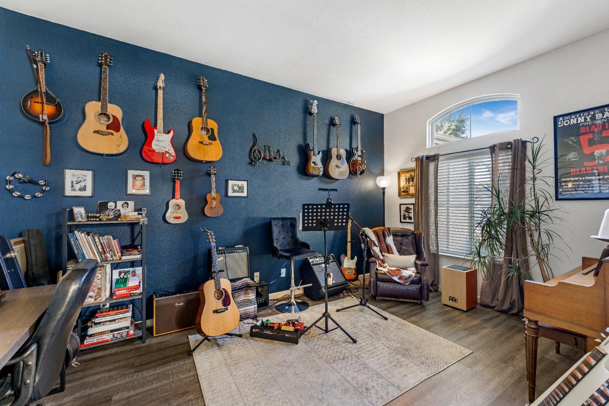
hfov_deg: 104.3
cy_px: 203
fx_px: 237
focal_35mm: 14
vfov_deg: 81.2
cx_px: 304
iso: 500
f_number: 5
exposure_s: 1/1.25
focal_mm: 14
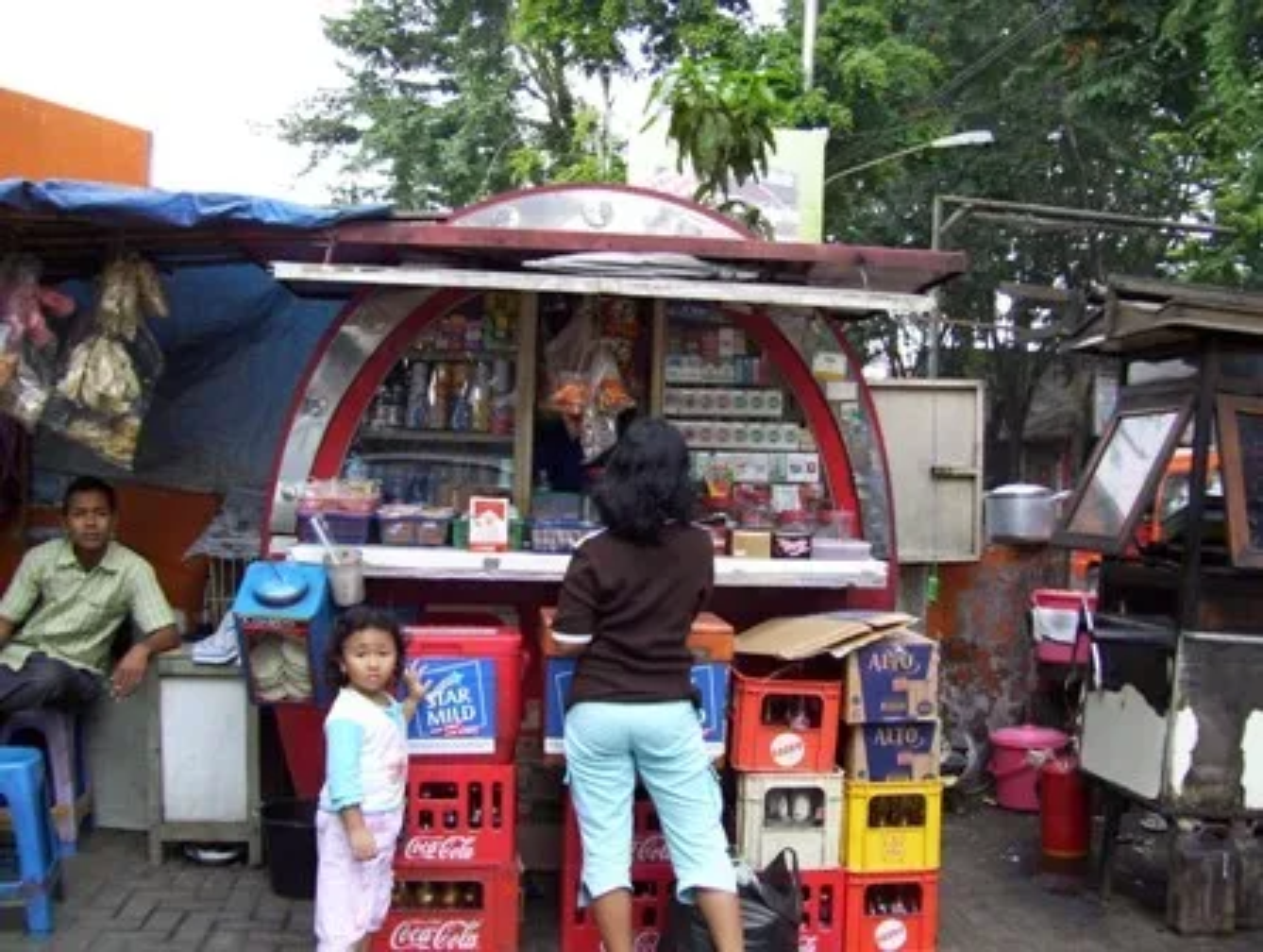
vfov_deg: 39.8
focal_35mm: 36
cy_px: 476
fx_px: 1316
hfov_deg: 51.3
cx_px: 632
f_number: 2.7
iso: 80
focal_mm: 6
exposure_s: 1/80
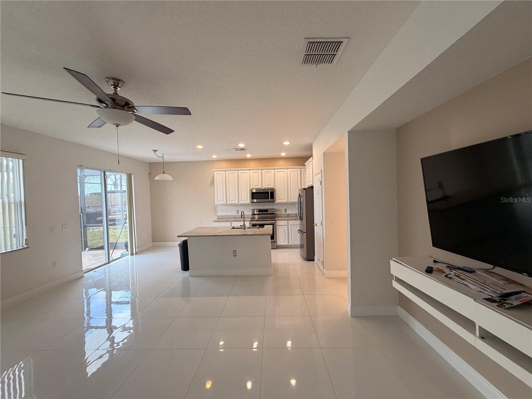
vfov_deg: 85.7
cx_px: 266
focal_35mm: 14
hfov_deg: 102.1
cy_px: 200
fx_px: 215
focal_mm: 2.22
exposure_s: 1/120
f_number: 2.2
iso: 125
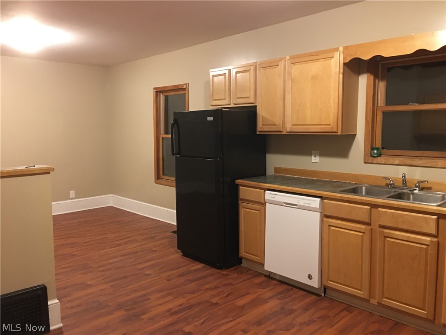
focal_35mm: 29
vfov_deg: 48.2
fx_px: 374
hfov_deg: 61.7
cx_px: 223
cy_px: 168
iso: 80
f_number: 2.2
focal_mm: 4.15
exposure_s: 1/4
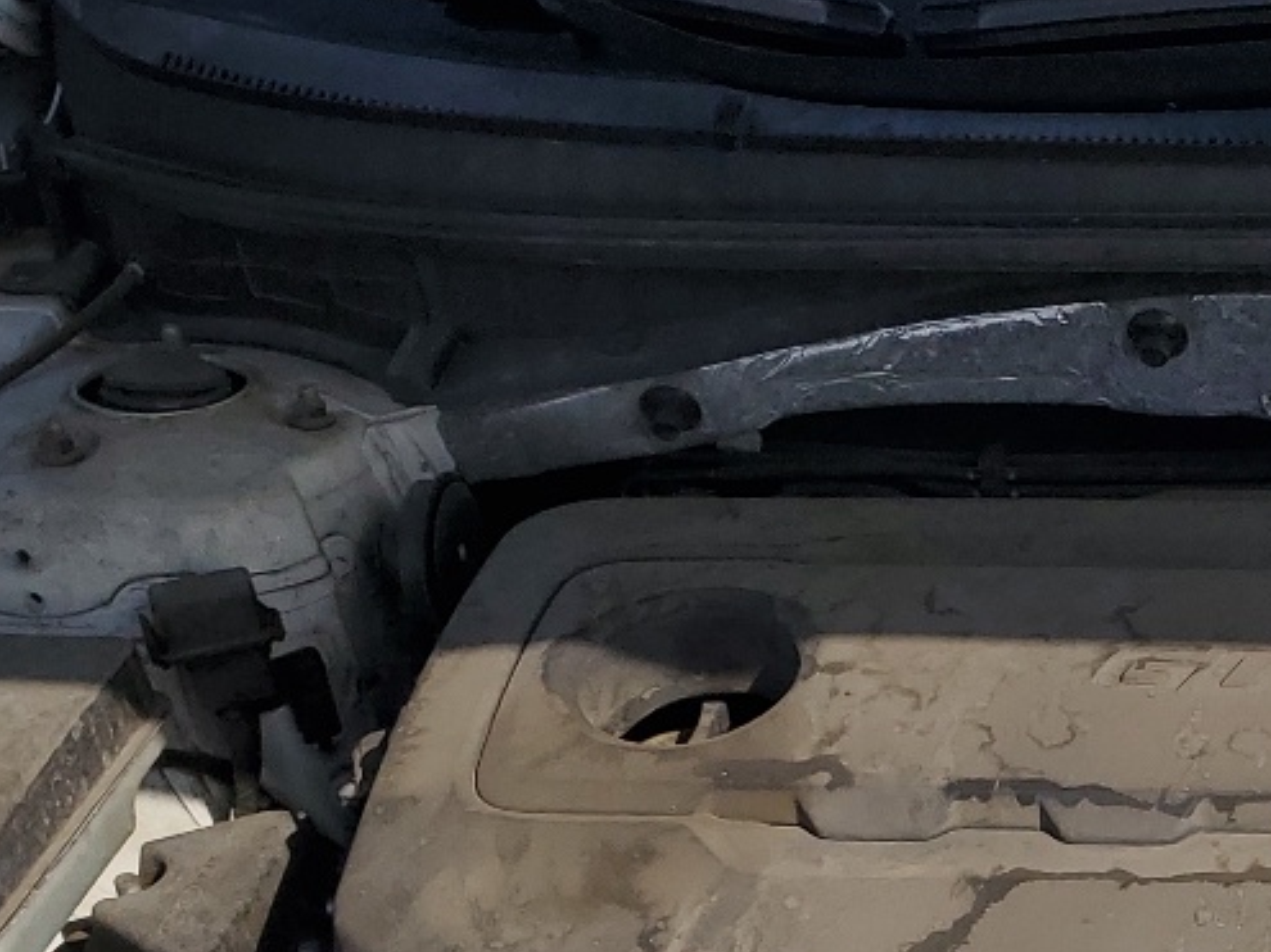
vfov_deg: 16.6
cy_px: 1245
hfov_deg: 21.8
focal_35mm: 84
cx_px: 1469
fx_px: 3083
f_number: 1.5
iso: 50
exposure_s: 1/5000
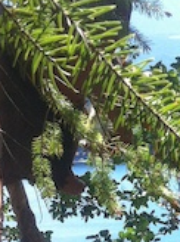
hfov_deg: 8.4
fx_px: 1192
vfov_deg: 10.8
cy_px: 446
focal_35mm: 171
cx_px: 301
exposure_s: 1/331
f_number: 2.8
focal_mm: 3.85
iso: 80
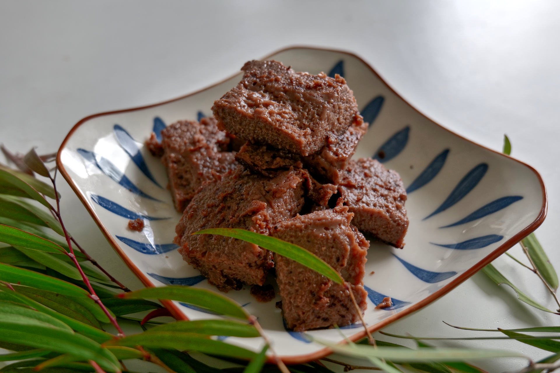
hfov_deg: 40.3
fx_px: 762
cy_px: 186
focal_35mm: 49
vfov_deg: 27.5
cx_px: 280
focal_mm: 49
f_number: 6.3
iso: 400
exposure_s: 1/60
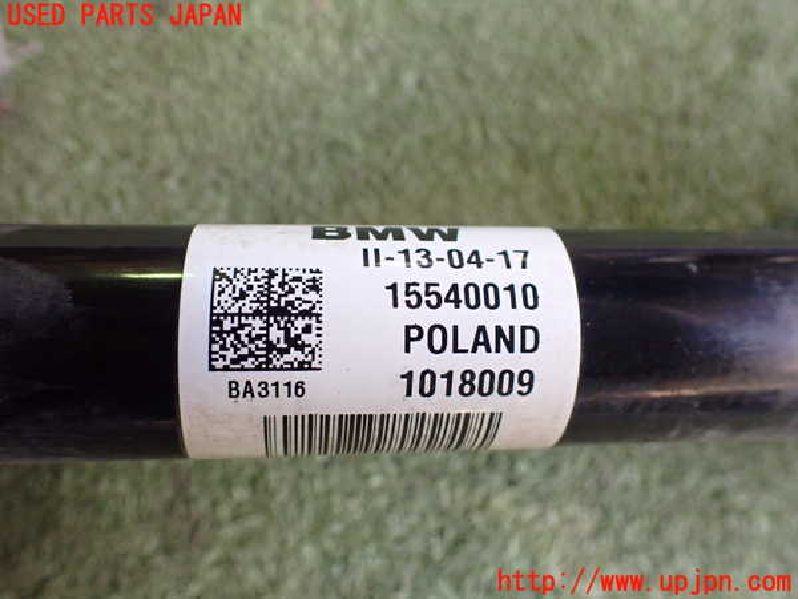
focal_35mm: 30
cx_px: 399
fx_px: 692
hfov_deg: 60.0
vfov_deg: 46.8
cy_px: 300
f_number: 2.3
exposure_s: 1/125
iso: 800
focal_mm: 5.4
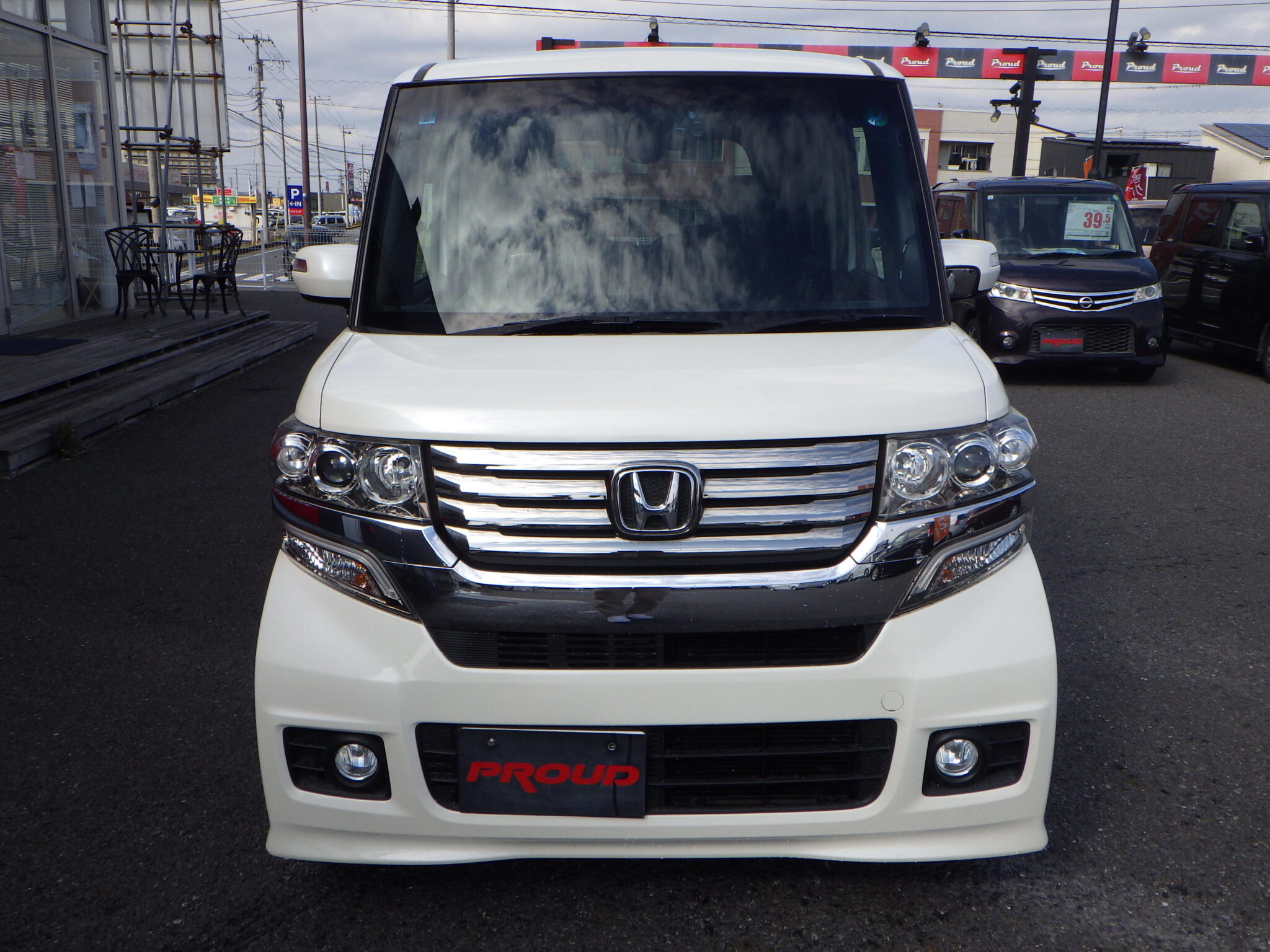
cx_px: 635
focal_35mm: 28
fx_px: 1027
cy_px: 476
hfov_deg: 63.4
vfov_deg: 49.7
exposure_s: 1/1000
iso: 125
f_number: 4.2
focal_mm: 5
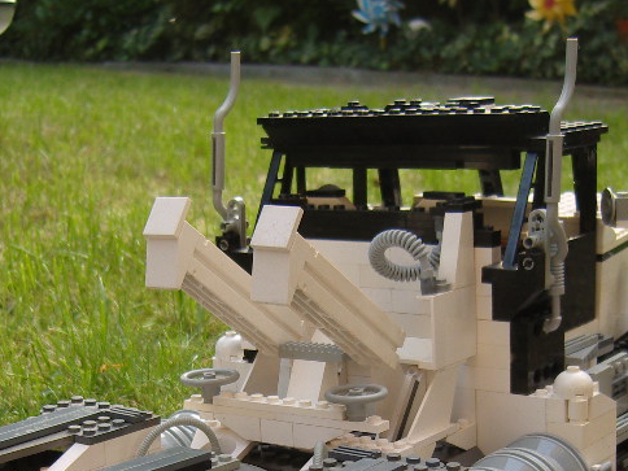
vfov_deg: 19.8
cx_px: 288
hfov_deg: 27.0
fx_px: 1306
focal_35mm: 72
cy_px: 468
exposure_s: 1/125
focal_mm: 7.3
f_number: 2.8
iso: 100
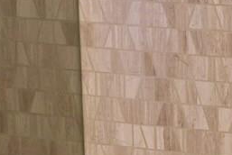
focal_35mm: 249
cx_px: 109
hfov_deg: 8.3
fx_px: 1606
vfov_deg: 5.4
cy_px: 293
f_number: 3.2
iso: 1600
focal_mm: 50
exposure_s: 1/160
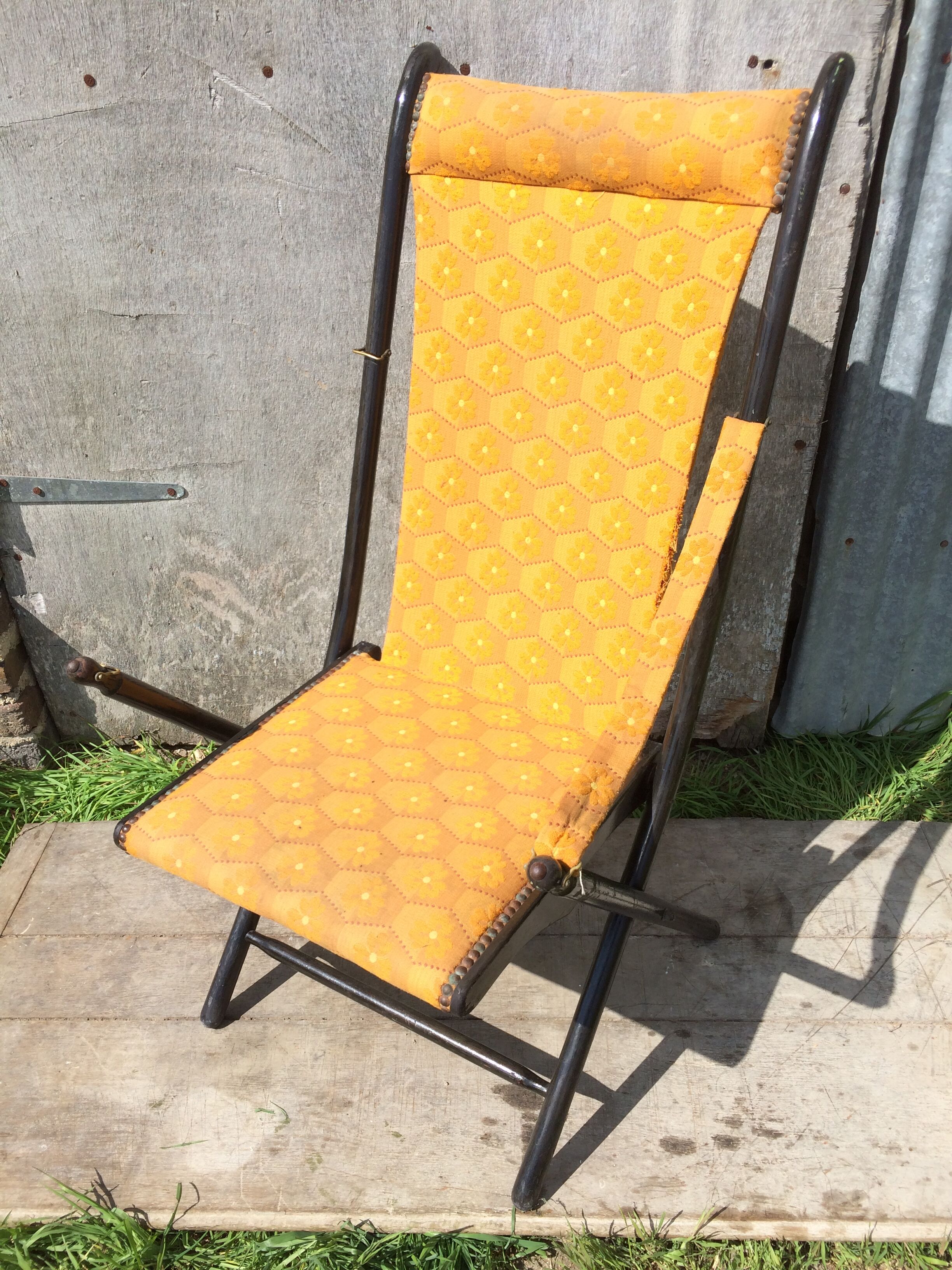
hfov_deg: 48.2
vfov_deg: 61.7
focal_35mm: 29
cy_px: 635
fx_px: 1063
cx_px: 476
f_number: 2.2
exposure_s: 1/1709
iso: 32
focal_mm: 4.15
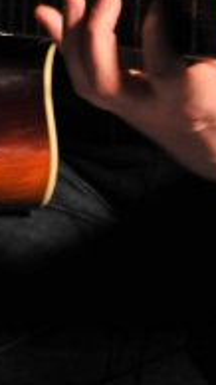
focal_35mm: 161
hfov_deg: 7.5
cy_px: -202
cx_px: 185
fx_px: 1638
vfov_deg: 12.7
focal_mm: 31
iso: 800
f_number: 9
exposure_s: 1/20
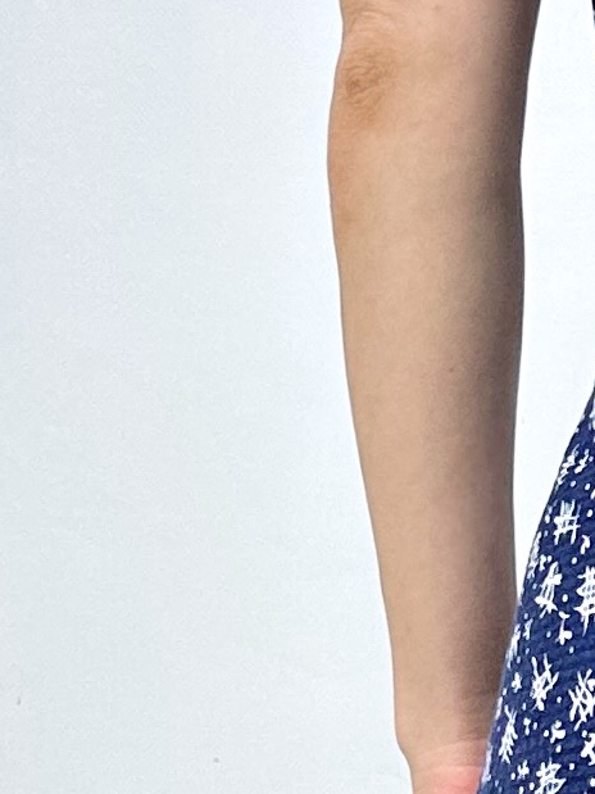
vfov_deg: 12.9
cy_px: 1202
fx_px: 3324
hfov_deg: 9.7
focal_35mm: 145
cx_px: 1059
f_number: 1.78
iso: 80
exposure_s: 1/791
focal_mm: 6.86
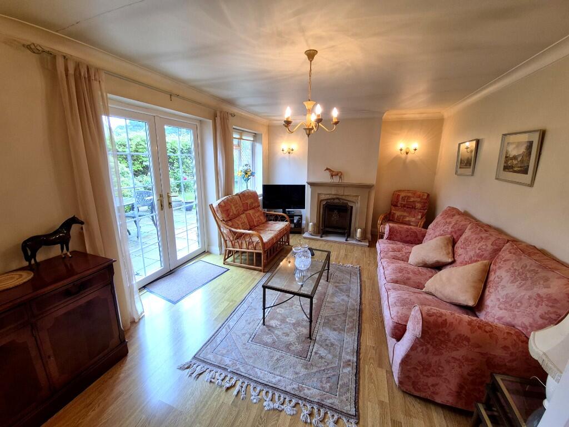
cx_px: 284
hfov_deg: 106.2
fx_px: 214
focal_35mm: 13
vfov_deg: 89.9
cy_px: 214
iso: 64
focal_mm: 1.74
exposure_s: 1/50
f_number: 2.2
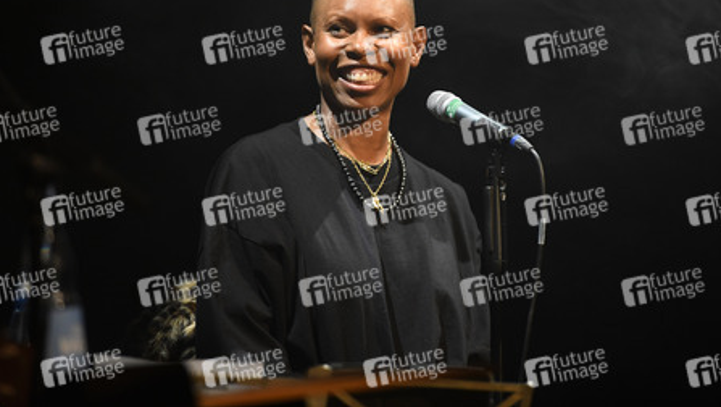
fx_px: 4036
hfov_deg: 10.2
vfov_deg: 5.8
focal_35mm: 211
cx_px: 362
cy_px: 166
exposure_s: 1/160
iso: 2000
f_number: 3.5
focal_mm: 200
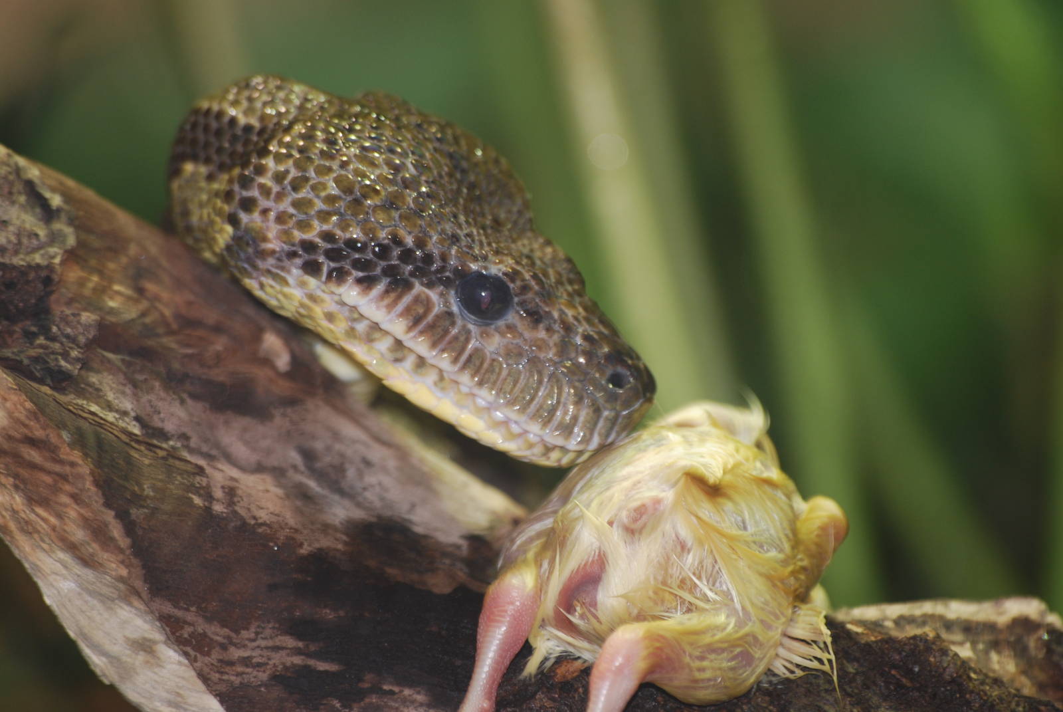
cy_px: 356
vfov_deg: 3.1
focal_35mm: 450
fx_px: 13303
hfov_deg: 4.6
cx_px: 532
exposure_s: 1/60
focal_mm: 300
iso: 200
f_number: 5.6
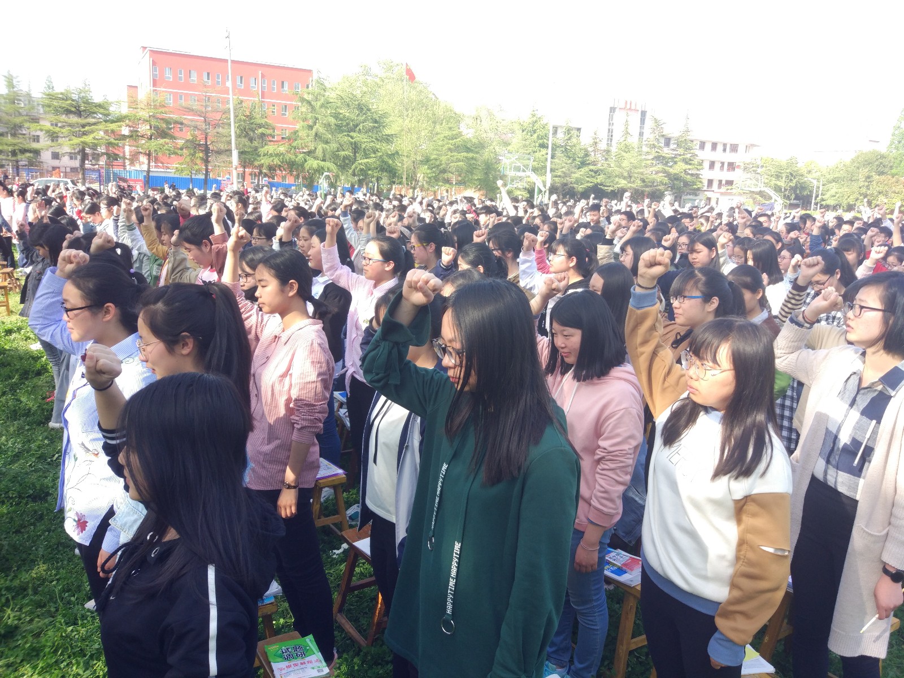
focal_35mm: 28
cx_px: 452
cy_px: 339
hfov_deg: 63.4
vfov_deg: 49.7
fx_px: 731
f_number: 2
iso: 100
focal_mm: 4.26
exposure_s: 1/175
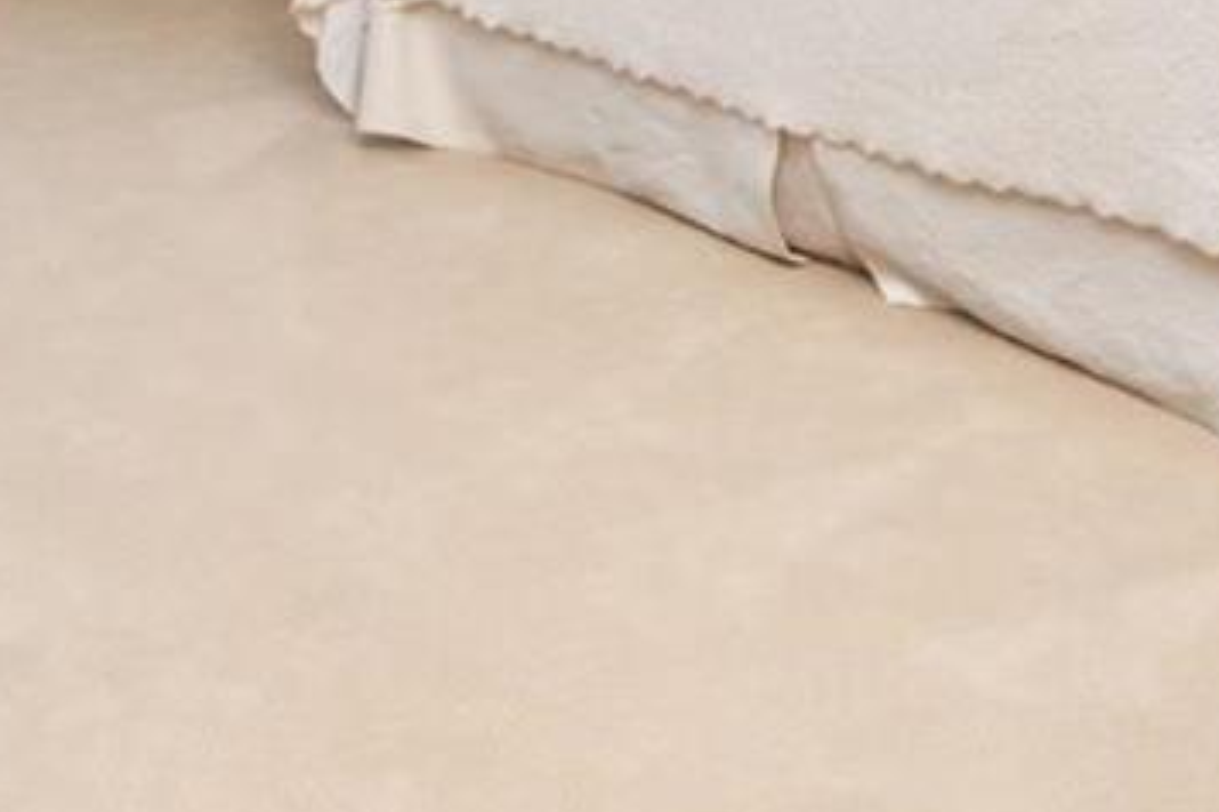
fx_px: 2437
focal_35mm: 72
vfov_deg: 16.1
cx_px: 558
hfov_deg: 28.1
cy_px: -625
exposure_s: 1/100
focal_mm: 8
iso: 640
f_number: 10
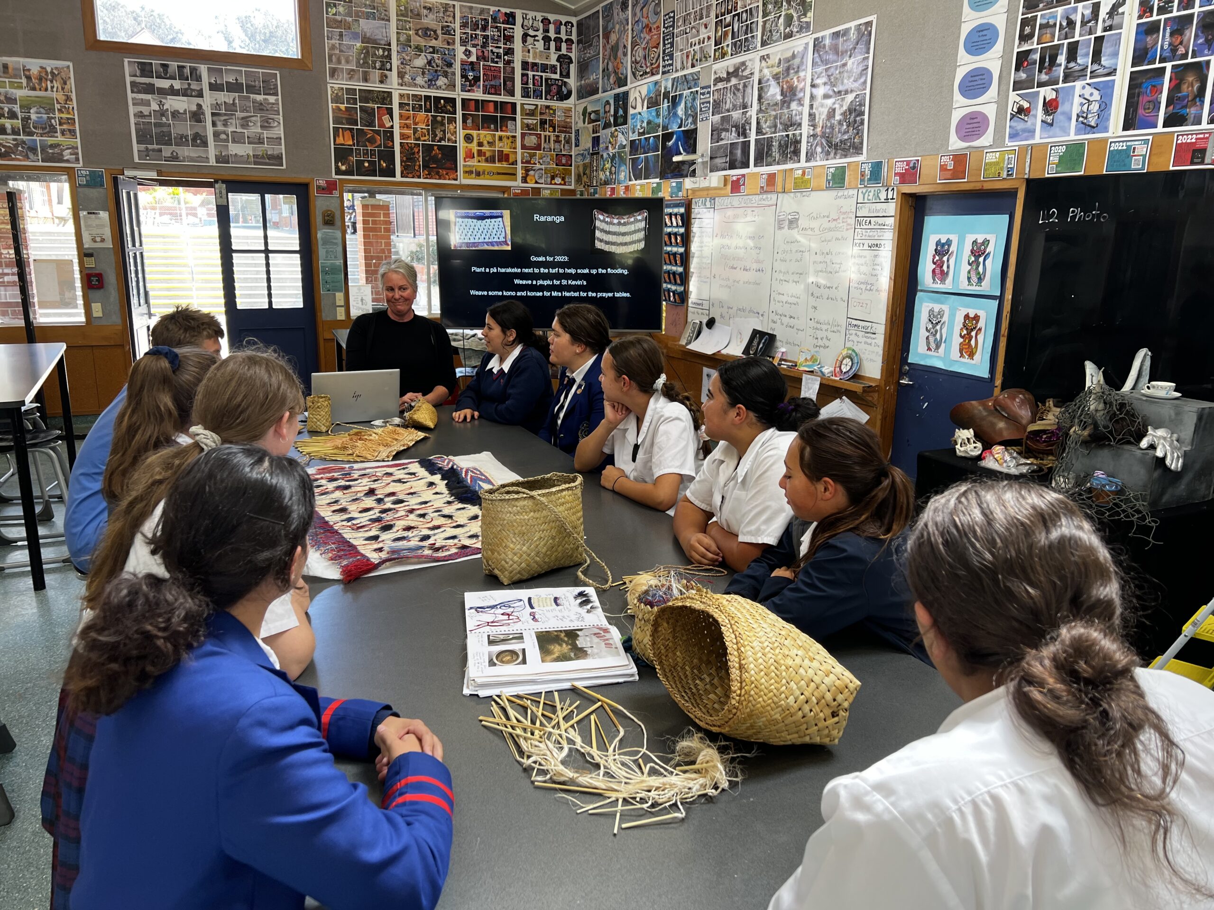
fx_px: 912
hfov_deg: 67.3
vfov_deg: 53.1
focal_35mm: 26
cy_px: 455
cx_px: 607
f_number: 1.5
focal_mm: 5.7
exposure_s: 1/121
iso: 50
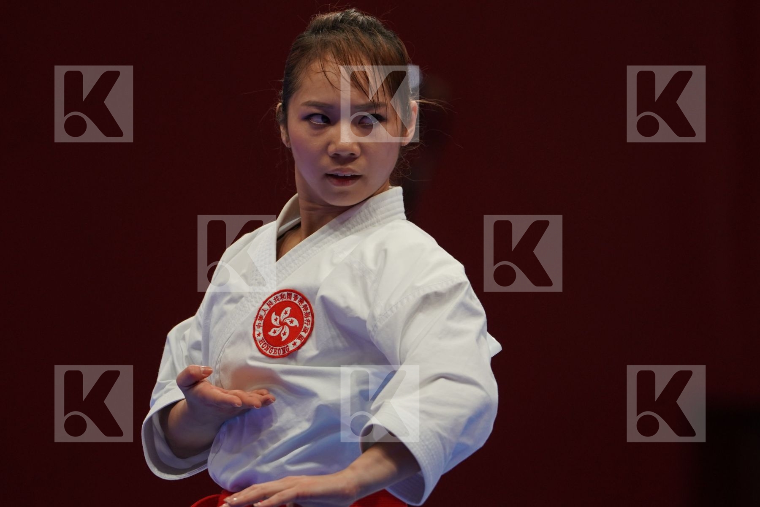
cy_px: 254
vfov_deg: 3.3
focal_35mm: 420
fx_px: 8866
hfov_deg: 4.9
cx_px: 380
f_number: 4
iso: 800
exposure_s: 1/500
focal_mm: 280
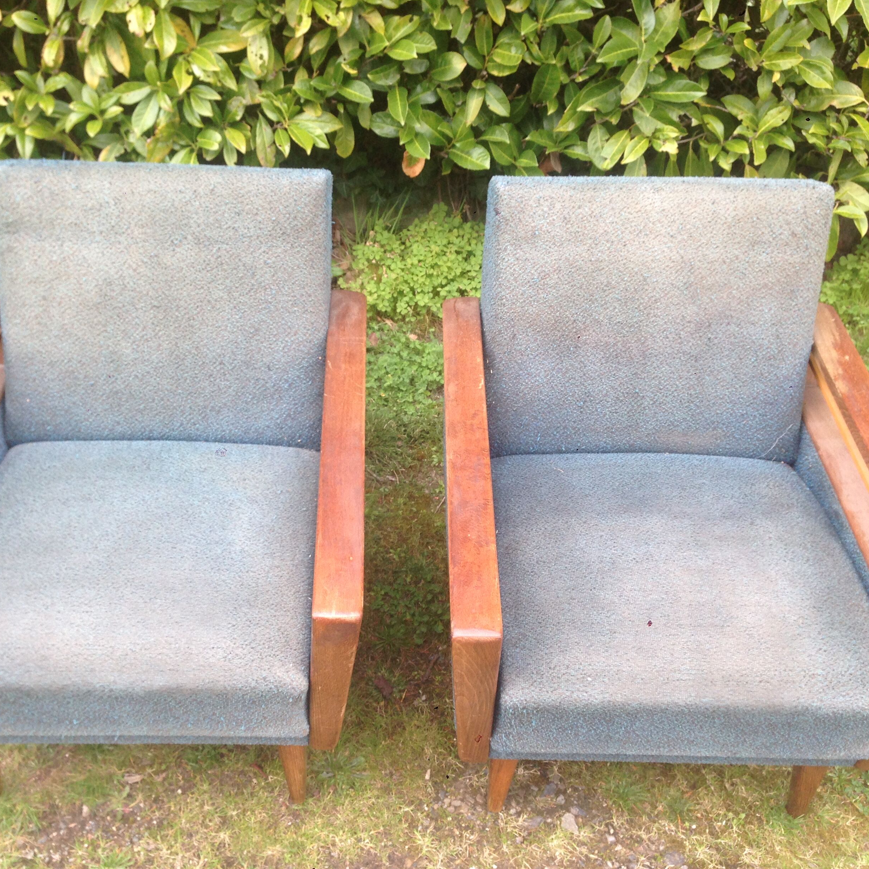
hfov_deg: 42.8
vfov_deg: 42.8
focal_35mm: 39
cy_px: 435
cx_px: 395
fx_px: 1108
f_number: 2.4
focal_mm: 4.12
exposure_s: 1/120
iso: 80
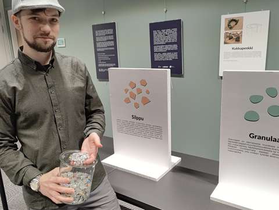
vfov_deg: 40.8
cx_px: 140
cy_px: 105
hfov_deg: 52.6
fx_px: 282
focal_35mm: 35
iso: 199
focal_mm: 6.06
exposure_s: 1/33.1
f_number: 1.8
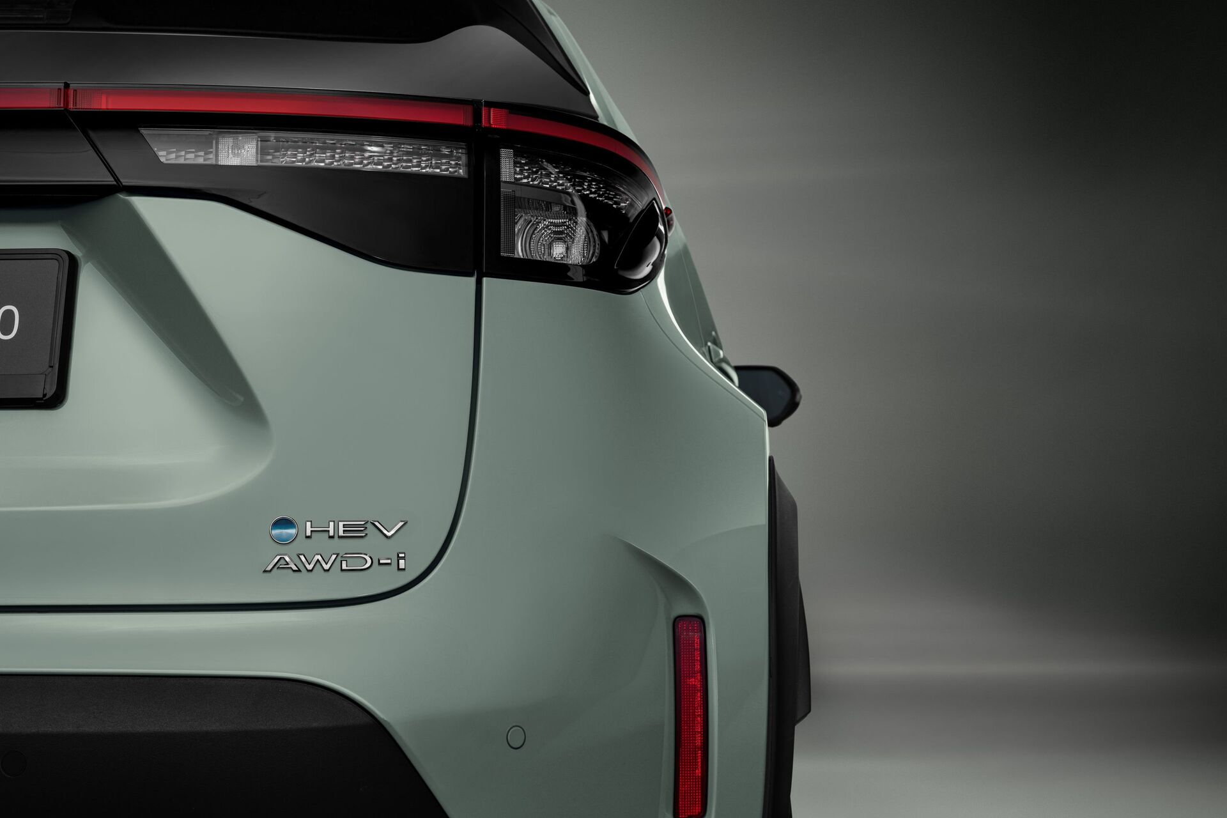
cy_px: 409
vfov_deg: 27.0
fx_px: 1704
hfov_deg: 39.6
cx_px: 614
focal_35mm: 50
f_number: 9
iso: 125
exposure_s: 30
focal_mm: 50
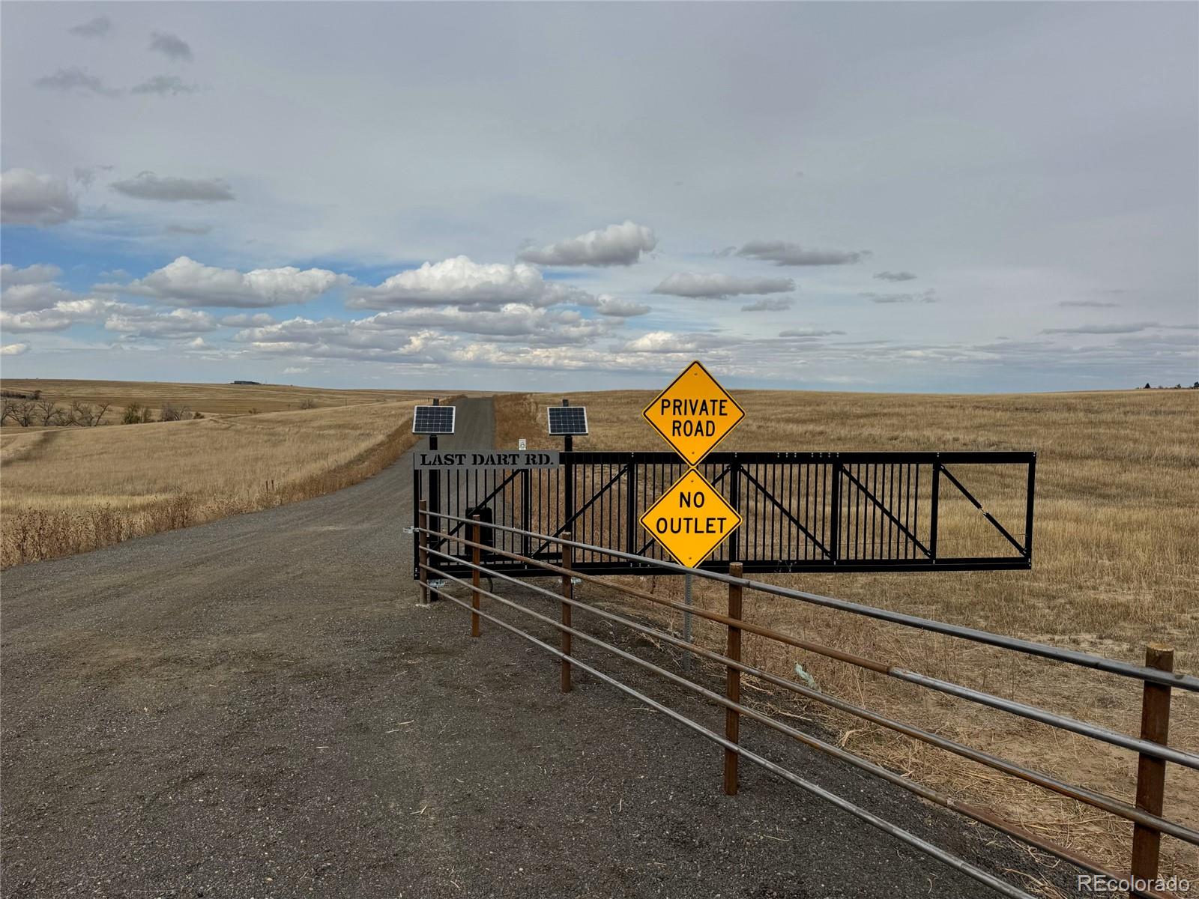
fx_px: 831
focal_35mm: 24
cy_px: 450
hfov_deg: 71.6
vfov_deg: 56.8
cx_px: 600
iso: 80
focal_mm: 6.76
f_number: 1.78
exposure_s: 1/6410
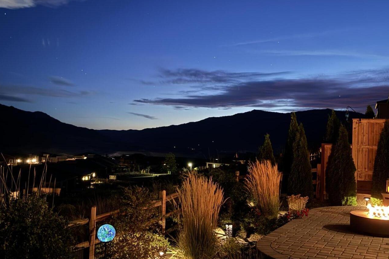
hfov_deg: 49.5
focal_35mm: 39
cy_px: 128
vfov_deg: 34.2
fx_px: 421
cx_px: 215
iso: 1250
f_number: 1.78
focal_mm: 6.76
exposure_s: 1/2
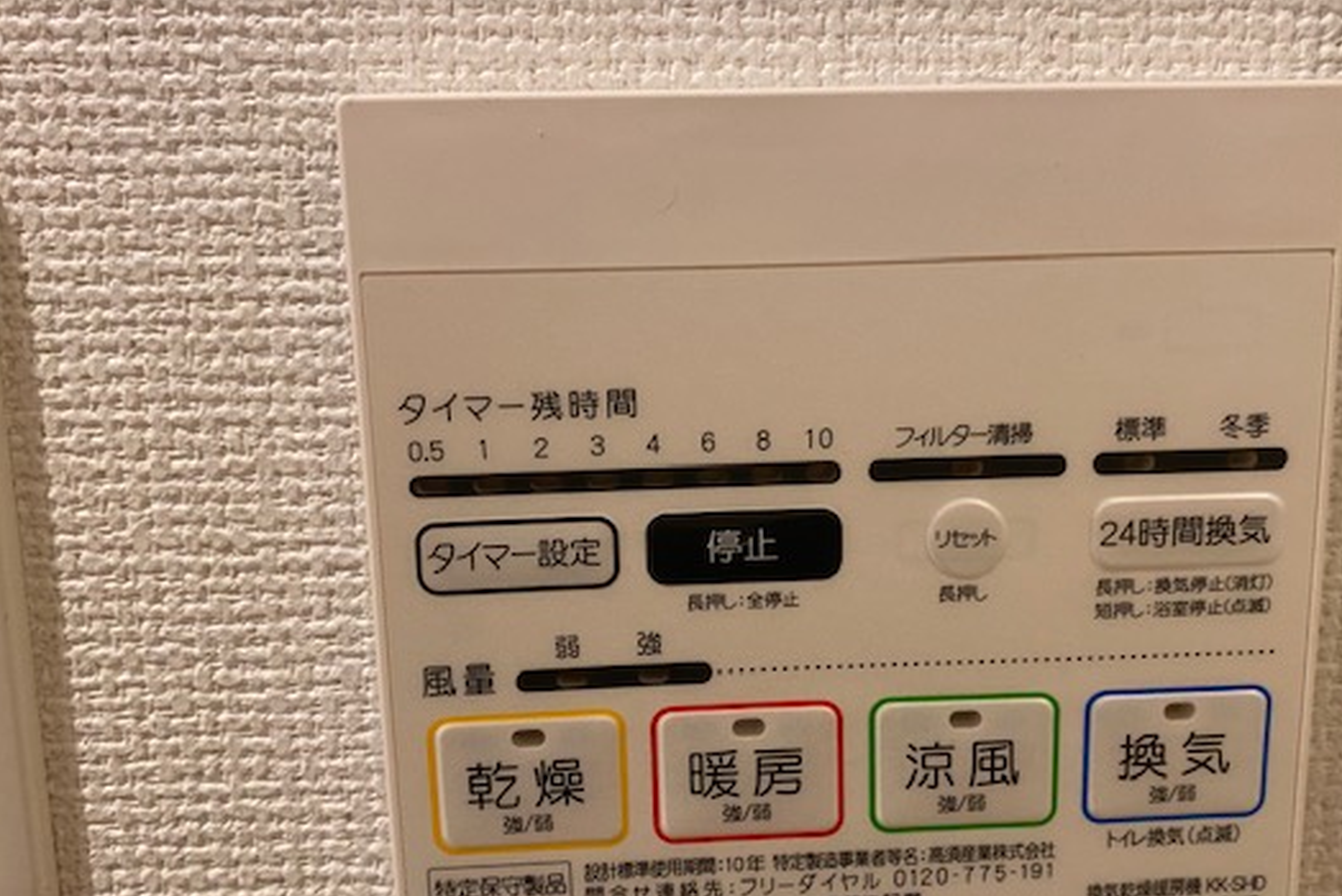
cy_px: 466
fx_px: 1231
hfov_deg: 57.1
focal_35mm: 33
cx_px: 735
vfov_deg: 40.0
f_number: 1.8
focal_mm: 4.25
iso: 160
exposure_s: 1/50
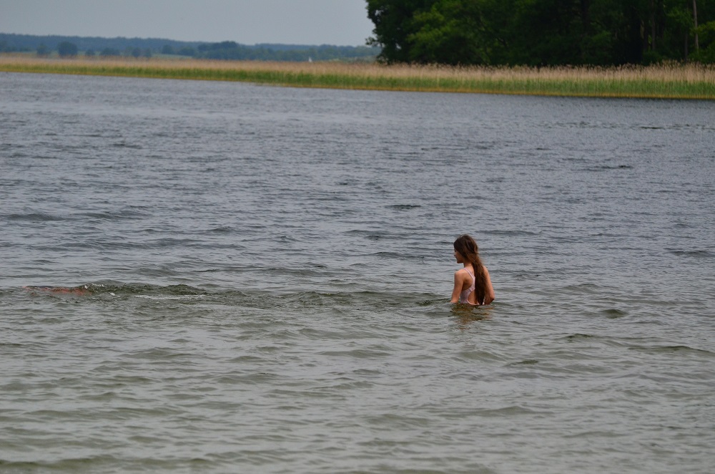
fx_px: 4013
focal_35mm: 202
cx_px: 358
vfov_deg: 6.8
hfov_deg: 10.2
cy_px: 237
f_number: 4.8
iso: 640
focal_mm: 135
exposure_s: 1/8000
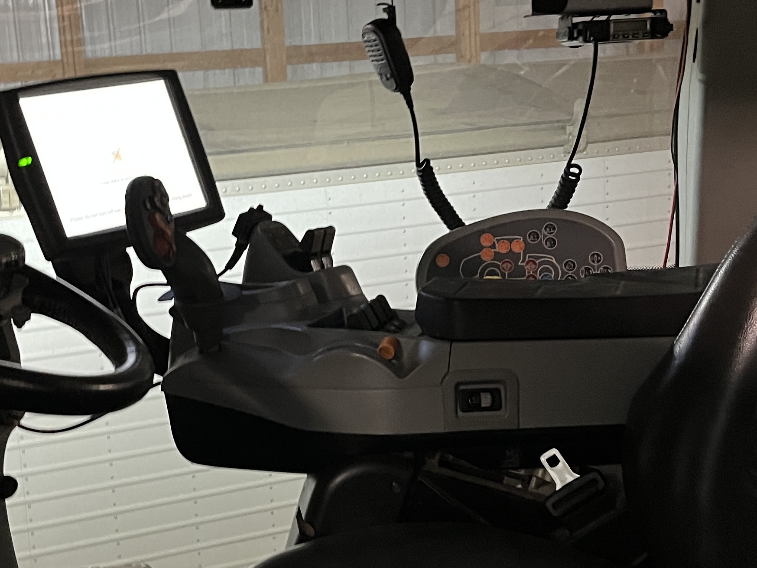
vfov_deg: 24.3
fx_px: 1312
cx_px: 277
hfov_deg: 32.0
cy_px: 373
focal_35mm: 60
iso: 500
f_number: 1.6
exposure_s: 1/30
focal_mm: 5.1
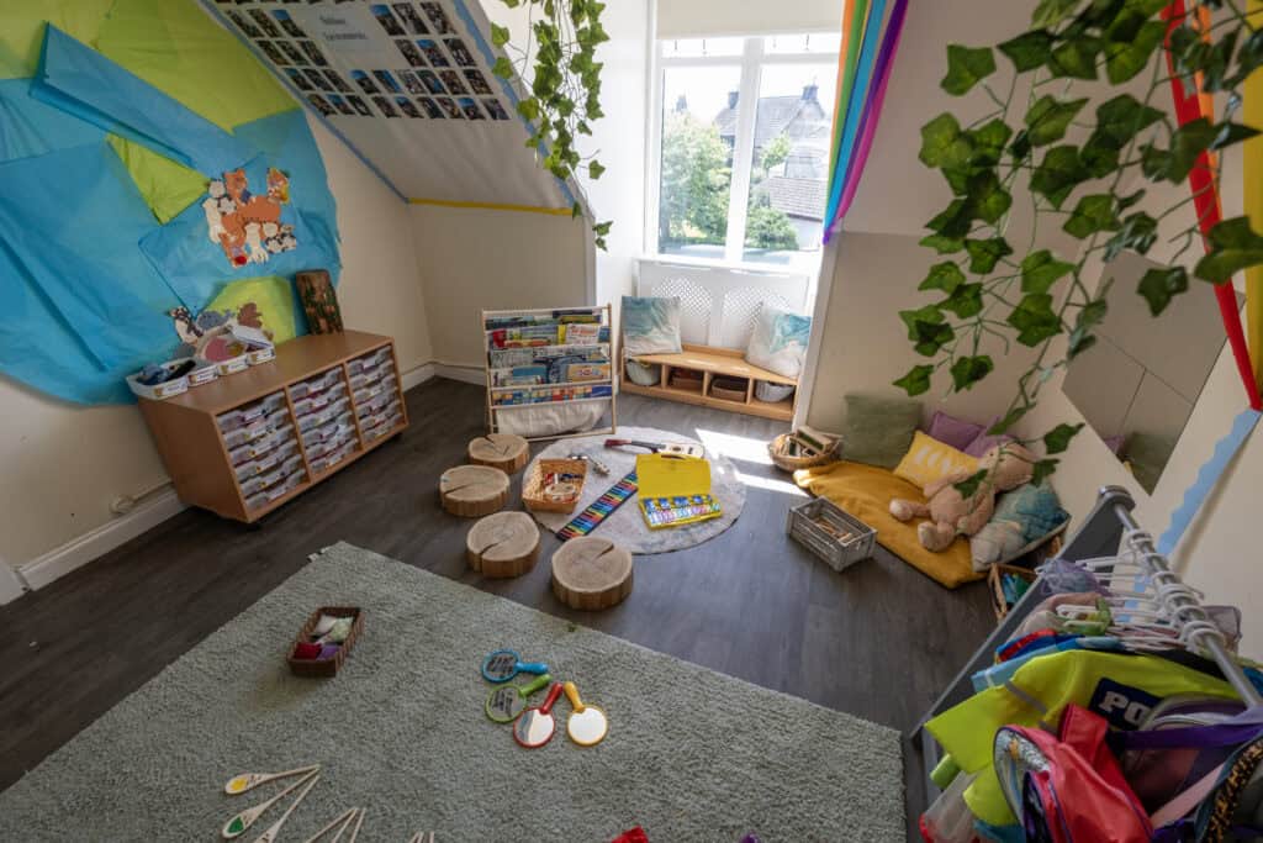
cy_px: 422
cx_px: 632
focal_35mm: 15
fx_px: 526
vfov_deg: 77.3
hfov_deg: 100.4
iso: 125
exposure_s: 1/50
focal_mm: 10
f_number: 4.5
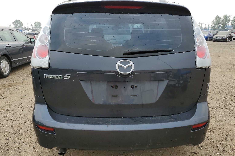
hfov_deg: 65.5
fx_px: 183
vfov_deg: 46.4
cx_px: 121
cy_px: 78
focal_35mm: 28
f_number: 1.5
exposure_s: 1/1429
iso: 50
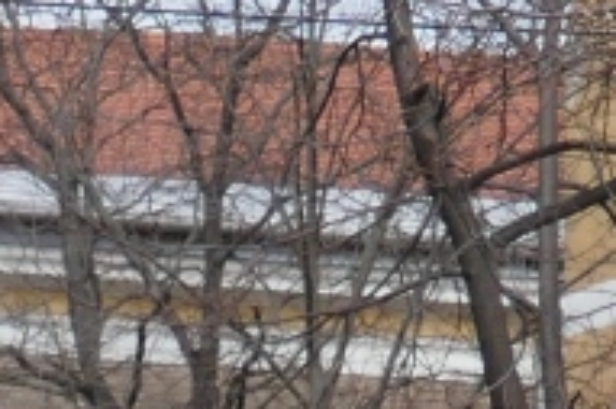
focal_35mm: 226
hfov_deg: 8.8
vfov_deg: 5.7
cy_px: 1166
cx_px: -442
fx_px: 3864
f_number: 3.5
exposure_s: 1/500
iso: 125
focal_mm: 13.1
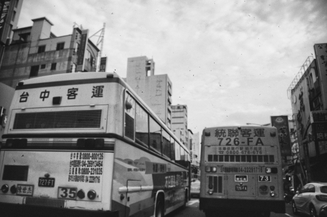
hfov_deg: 67.5
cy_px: 108
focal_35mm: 27
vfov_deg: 47.7
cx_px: 164
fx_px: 245
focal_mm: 18
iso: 320
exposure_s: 1/400
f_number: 3.5
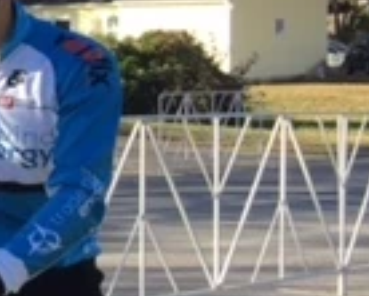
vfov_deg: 11.8
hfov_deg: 12.1
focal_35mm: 131
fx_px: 1434
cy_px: 125
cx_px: -476
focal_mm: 4.15
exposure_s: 1/670
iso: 32
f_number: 2.2
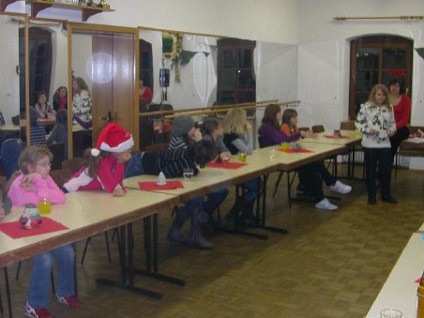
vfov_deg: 32.2
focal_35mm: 45
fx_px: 551
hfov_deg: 42.1
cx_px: 208
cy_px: 146
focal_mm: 5.6
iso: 200
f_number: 2.7
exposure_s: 1/59.9
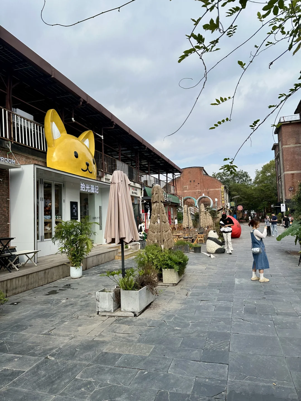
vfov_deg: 71.6
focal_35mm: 24
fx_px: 278
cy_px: 200
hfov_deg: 56.8
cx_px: 150
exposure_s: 1/4016
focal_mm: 6.86
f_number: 1.78
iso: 80
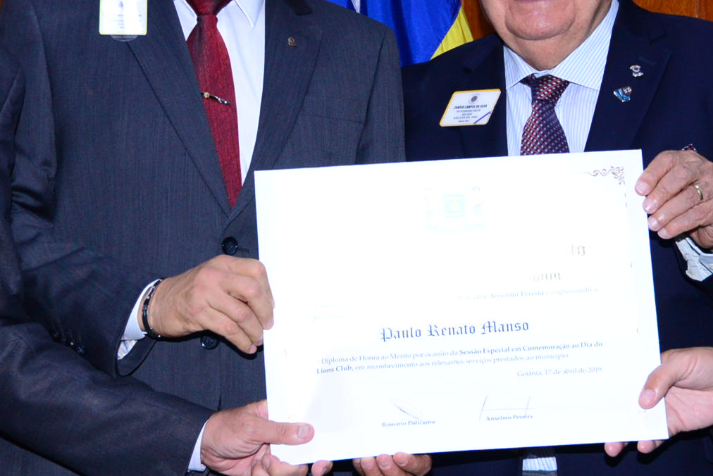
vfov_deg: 13.2
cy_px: 191
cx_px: 378
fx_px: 2061
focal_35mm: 104
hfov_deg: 19.6
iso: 1600
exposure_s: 1/125
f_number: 5
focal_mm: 35
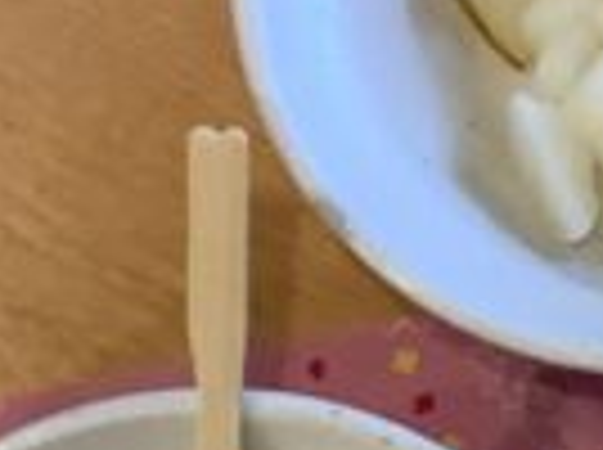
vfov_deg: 8.4
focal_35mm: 174
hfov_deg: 10.8
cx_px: 994
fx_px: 3026
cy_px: 560
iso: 125
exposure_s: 1/60
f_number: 2.4
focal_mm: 3.3
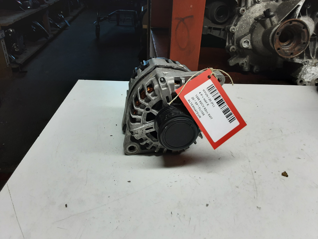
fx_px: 248
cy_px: 120
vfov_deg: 51.4
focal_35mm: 27
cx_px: 159
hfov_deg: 65.3
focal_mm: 2.91
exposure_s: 1/50
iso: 50
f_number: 1.9
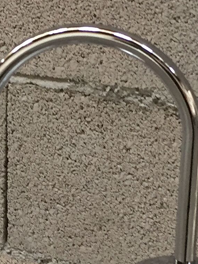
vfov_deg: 15.7
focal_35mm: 125
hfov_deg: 11.4
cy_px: 214
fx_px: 953
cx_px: -84
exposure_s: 1/33
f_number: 2.2
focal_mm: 4.15
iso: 125
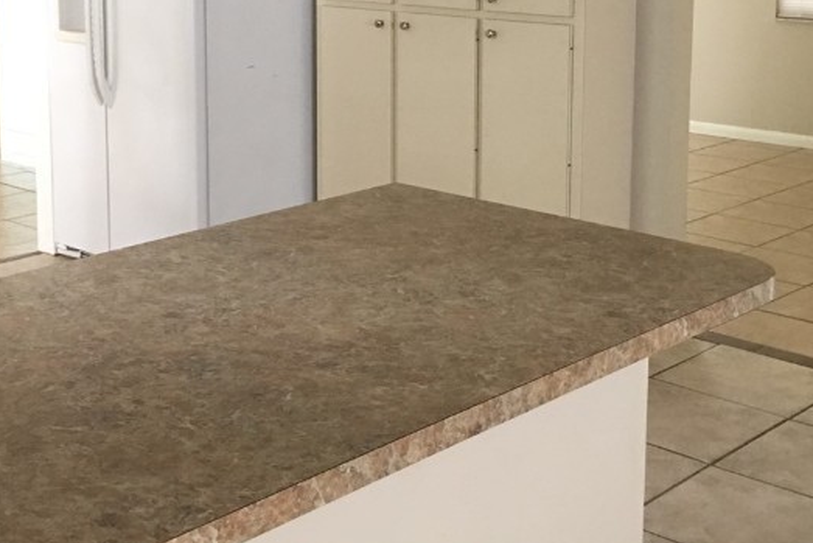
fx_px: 1333
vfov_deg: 22.6
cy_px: 93
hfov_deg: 33.7
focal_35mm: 59
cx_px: 291
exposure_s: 1/4
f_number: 2.2
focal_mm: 4.15
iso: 50
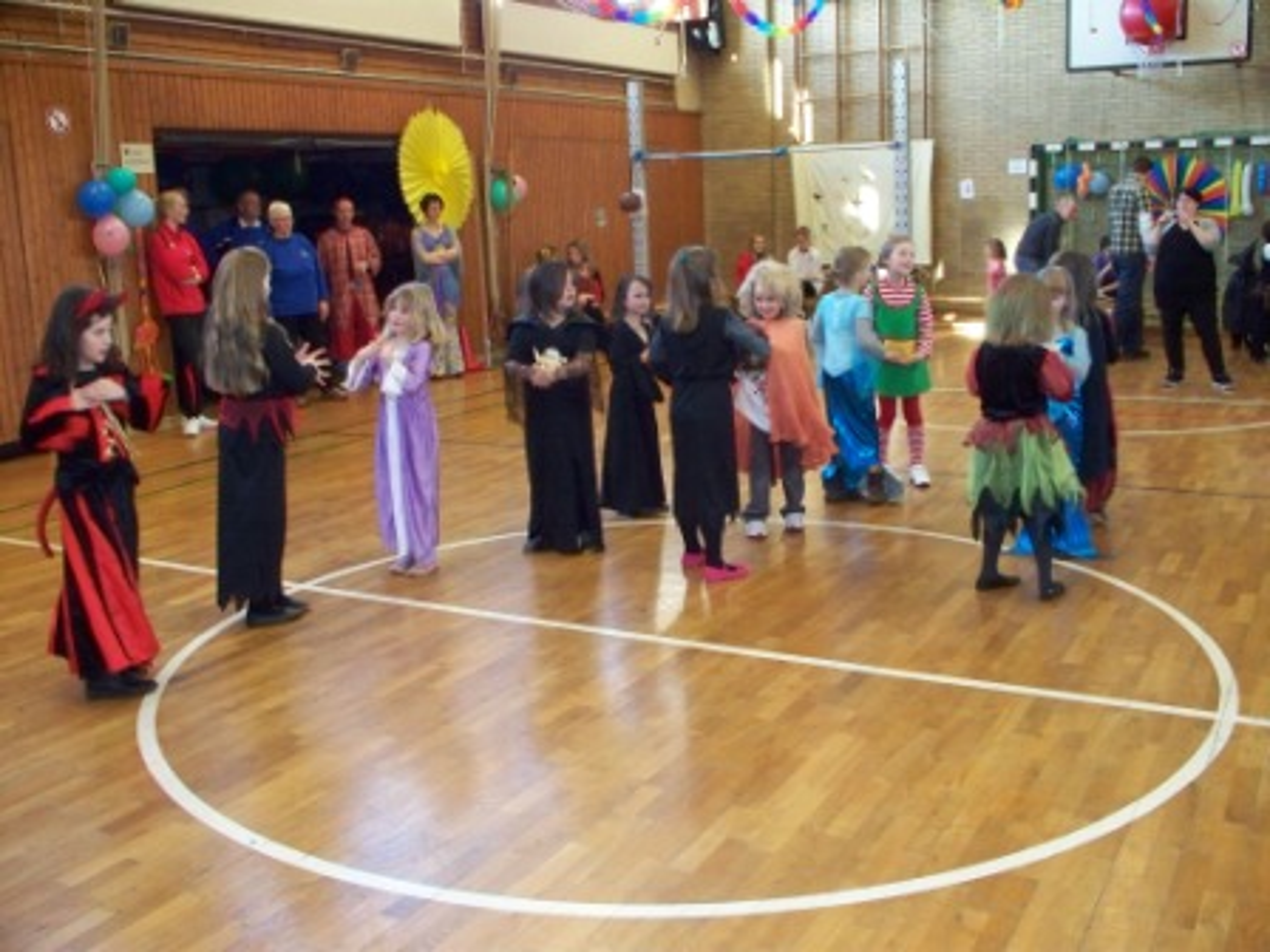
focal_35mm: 36
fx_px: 1321
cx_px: 635
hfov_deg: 51.4
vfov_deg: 39.7
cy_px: 476
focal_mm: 7.54
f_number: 2.8
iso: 400
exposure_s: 1/60
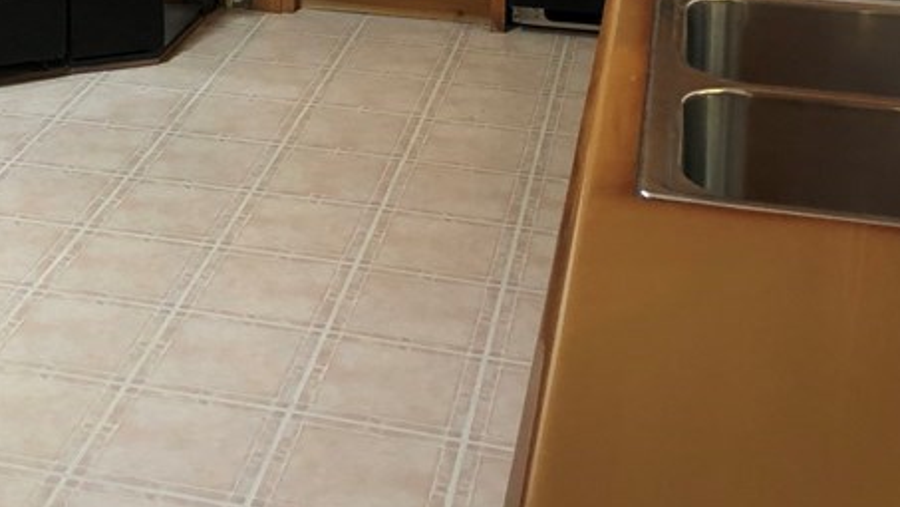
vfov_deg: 16.5
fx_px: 1647
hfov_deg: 29.7
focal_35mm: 69
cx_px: 151
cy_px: -155
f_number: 1.8
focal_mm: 3.99
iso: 50
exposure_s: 1/15
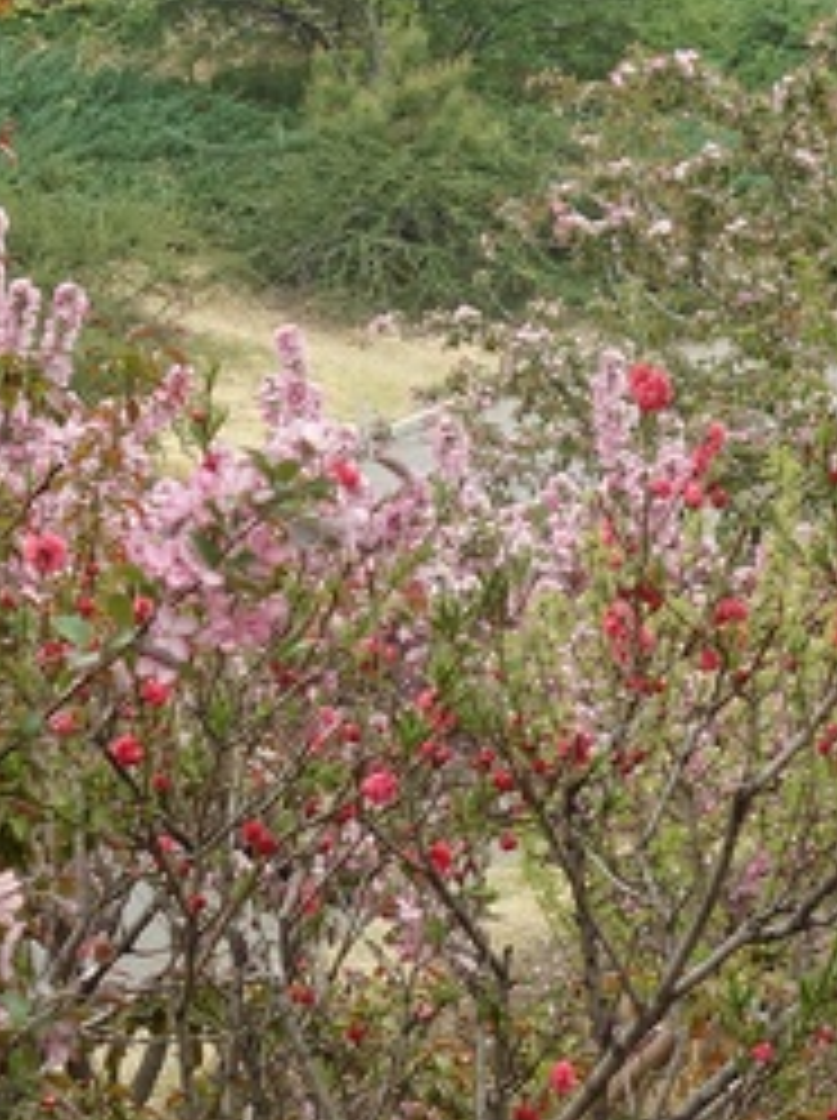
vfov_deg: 10.1
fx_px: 6335
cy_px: 220
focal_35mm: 196
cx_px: 441
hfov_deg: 7.6
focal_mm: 23.34
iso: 125
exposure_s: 1/100
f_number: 5.6
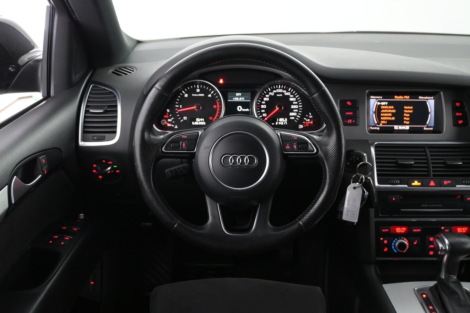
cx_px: 235
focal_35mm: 34
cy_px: 156
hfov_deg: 55.1
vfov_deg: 38.4
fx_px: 450
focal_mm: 23
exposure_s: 1/40
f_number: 4.2
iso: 2800
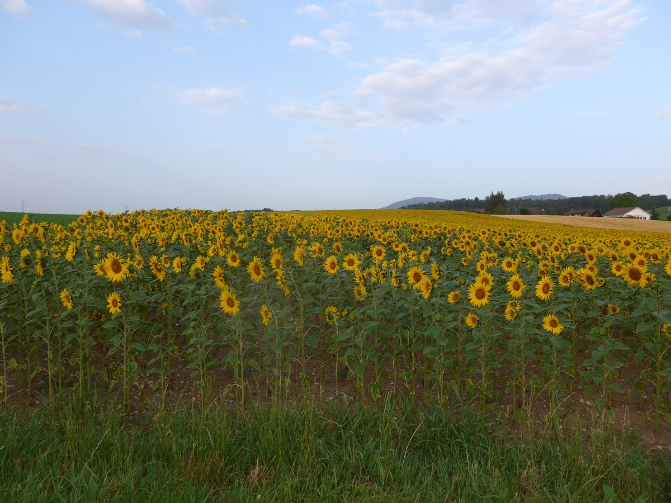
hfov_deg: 61.7
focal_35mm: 29
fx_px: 562
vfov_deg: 48.2
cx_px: 336
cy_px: 252
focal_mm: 6
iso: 80
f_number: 2.8
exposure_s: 1/400
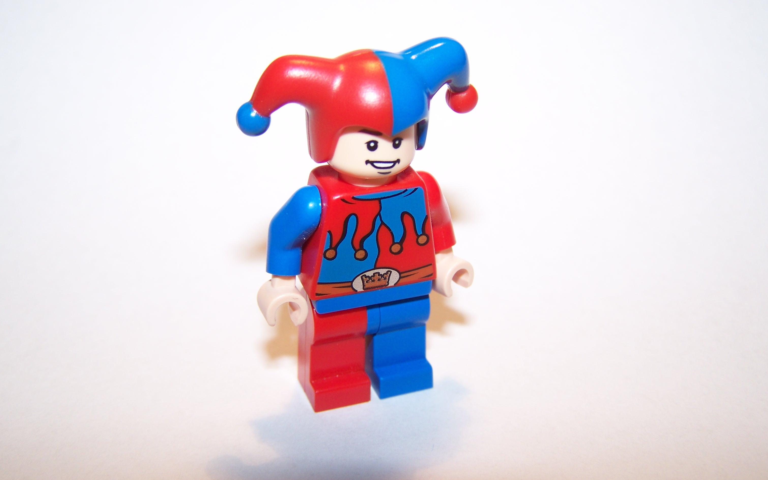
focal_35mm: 41
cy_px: 256
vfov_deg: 31.2
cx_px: 378
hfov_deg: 48.2
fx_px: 858
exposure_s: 1/100
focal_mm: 6.3
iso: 64
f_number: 2.8
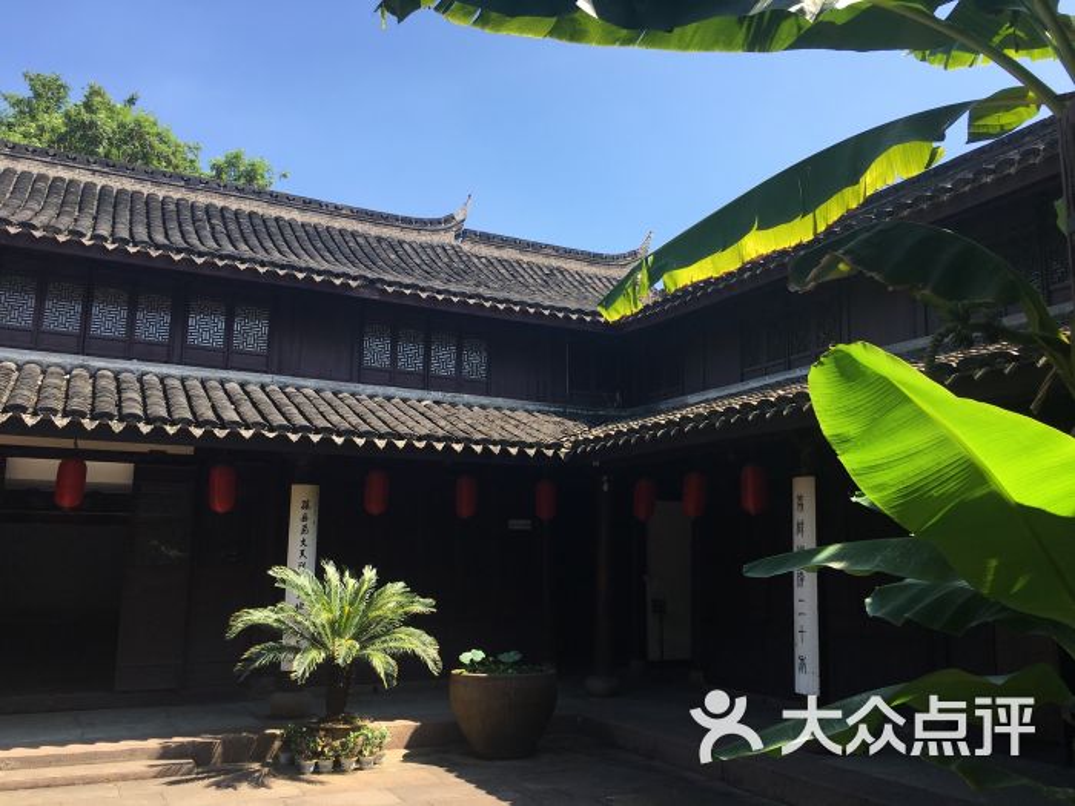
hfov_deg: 61.7
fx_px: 901
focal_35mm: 29
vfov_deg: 48.2
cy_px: 403
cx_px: 538
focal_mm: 4.15
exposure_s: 1/587
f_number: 2.2
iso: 25
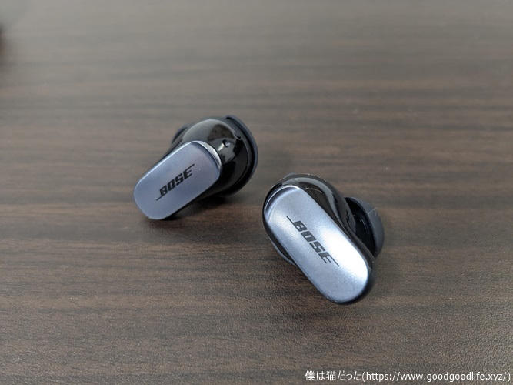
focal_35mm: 27
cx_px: 256
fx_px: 400
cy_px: 192
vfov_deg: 51.3
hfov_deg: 65.3
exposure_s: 1/24
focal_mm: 4.38
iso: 98
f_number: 1.73
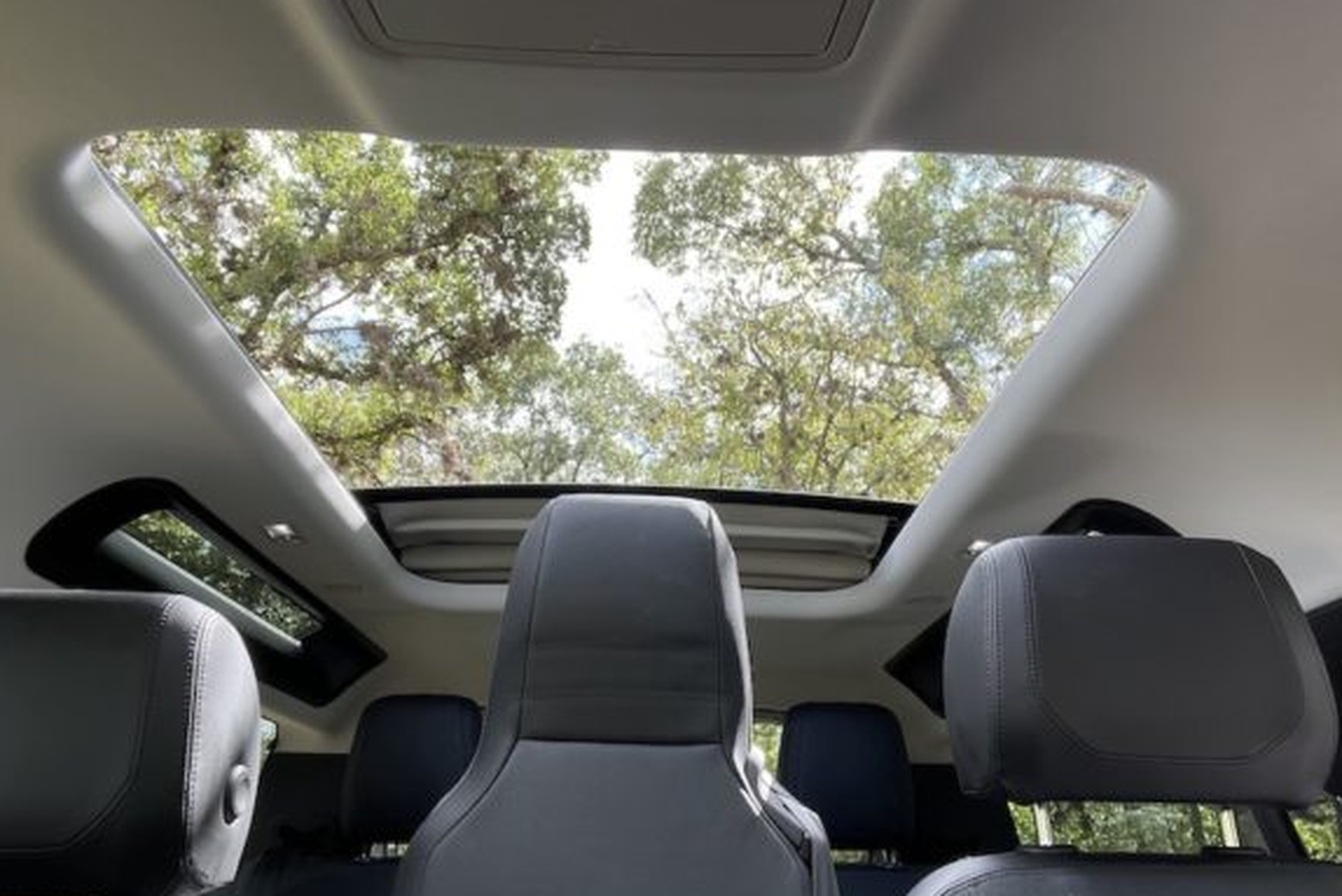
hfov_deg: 71.5
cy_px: 475
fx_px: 932
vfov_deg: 51.3
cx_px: 678
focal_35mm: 25
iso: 25
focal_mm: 2.71
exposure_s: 1/128
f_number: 2.2
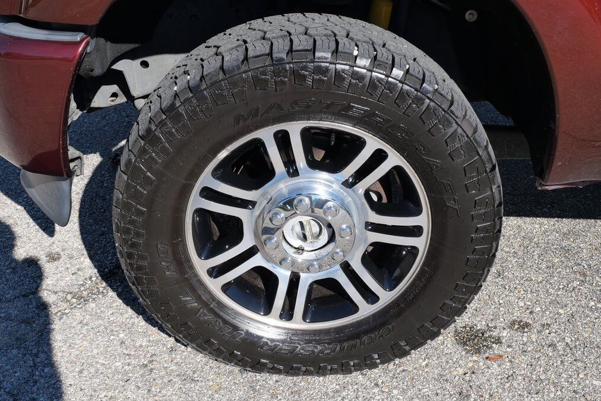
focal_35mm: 40
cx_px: 303
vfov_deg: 33.4
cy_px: 199
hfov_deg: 48.5
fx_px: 668
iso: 200
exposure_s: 1/320
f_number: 8
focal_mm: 19
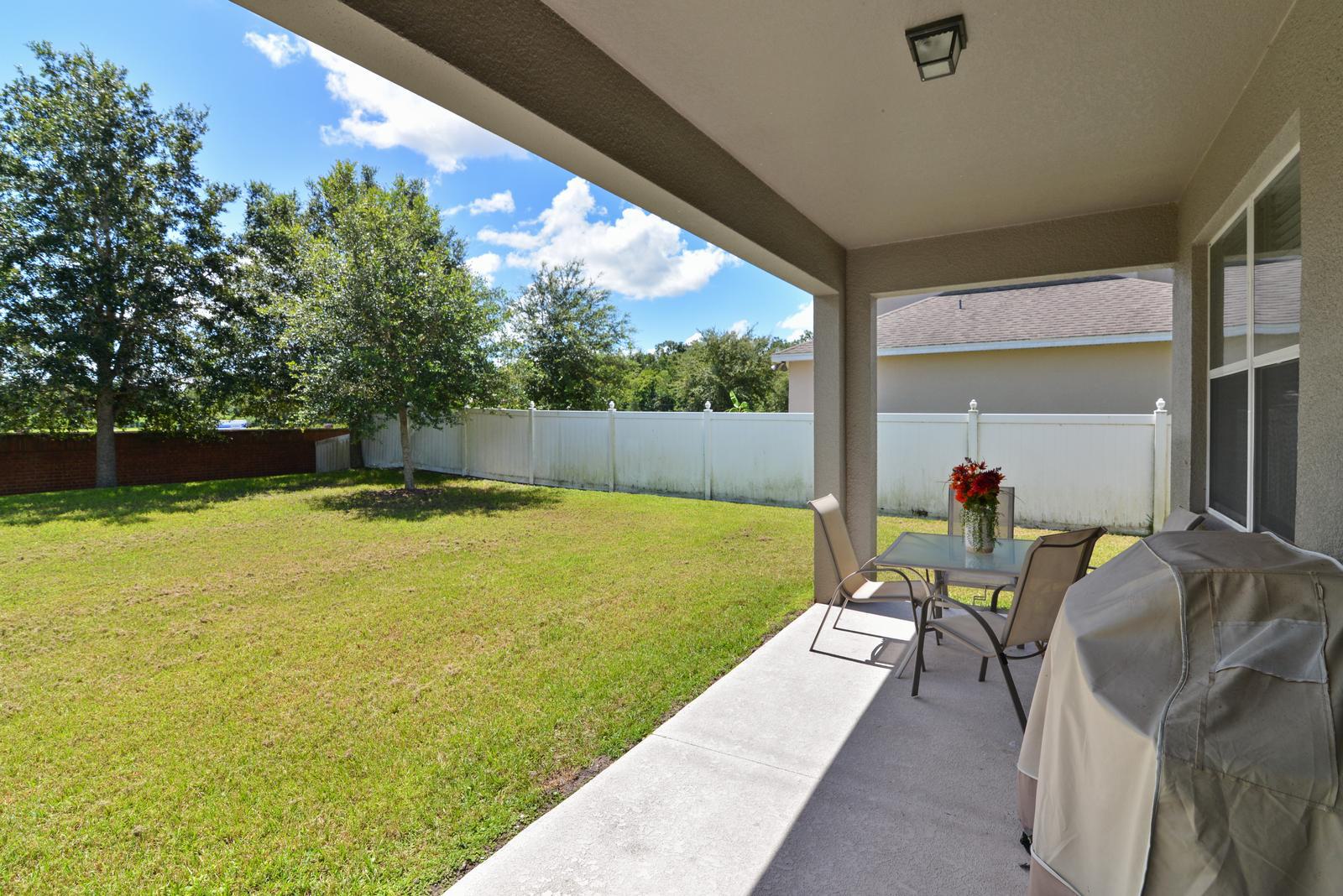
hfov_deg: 96.7
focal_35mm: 16
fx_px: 597
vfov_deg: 73.8
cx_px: 672
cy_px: 448
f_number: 8
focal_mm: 16
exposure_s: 1/500
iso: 250
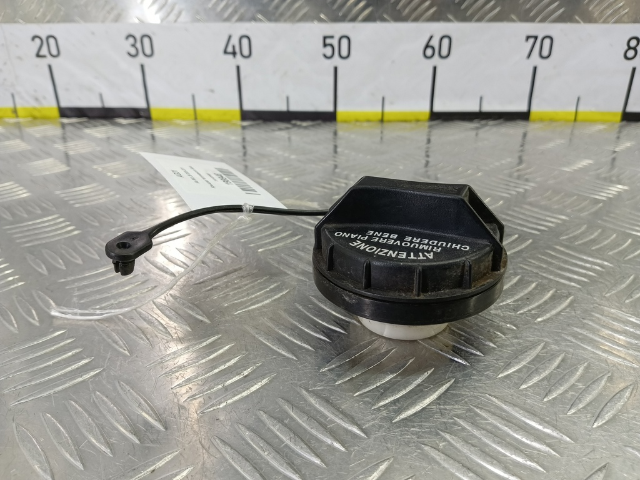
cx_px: 320
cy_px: 240
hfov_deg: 73.9
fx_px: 425
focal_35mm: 23
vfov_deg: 58.9
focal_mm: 4.11
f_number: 1.6
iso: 143
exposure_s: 1/50
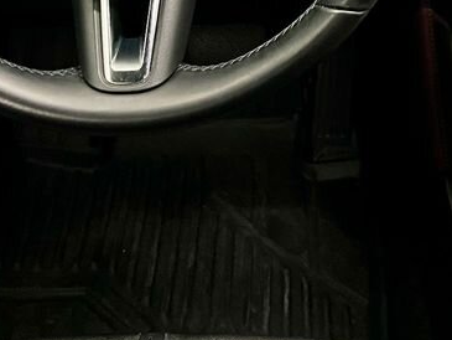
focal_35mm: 73
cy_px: -71
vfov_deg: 19.0
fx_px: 954
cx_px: 290
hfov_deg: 26.6
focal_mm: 5.1
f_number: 1.6
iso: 640
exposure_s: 1/30
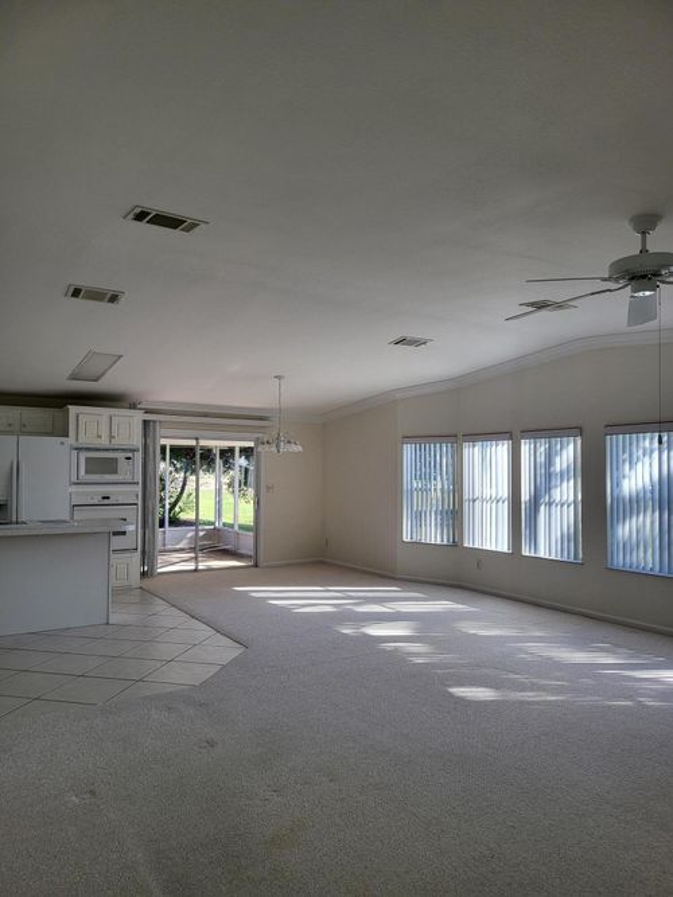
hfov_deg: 56.8
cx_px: 336
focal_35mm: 24
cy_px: 448
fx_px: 622
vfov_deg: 71.6
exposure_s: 1/122
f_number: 1.8
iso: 40
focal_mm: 5
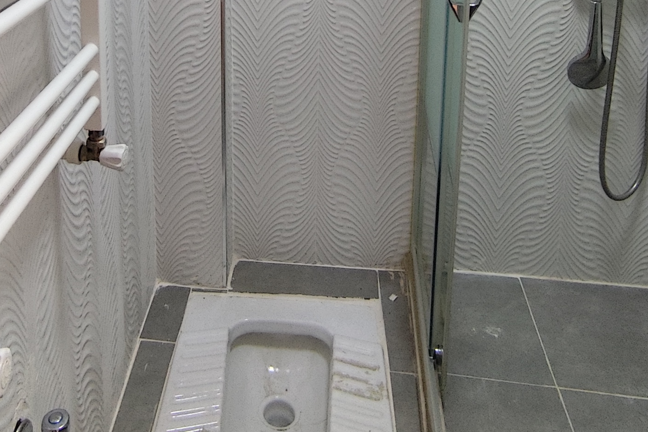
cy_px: -69
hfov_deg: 49.3
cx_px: 261
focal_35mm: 39
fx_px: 702
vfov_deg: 29.9
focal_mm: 1.65
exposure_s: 1/50
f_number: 2.2
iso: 200
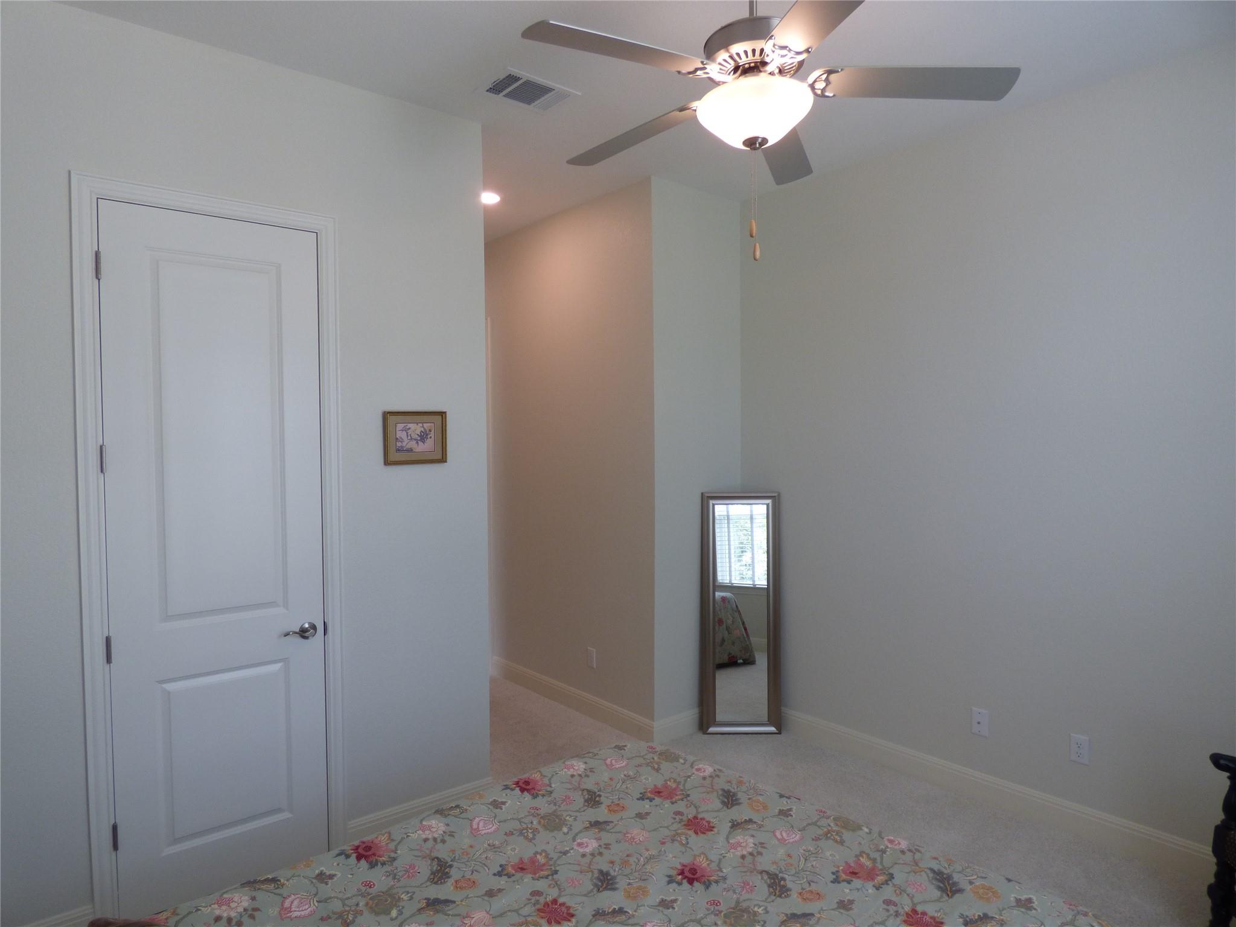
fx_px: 714
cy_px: 464
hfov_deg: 81.7
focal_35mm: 20
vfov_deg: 66.0
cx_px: 618
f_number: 2.8
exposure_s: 1/60
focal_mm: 3.58
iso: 125
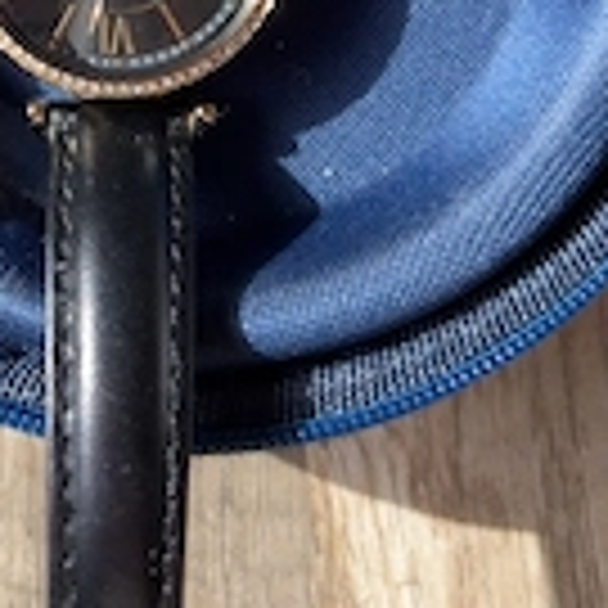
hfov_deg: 24.9
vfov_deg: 23.5
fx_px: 1351
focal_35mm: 68
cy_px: -95
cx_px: 122
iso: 40
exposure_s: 1/327
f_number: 1.6
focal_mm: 5.96
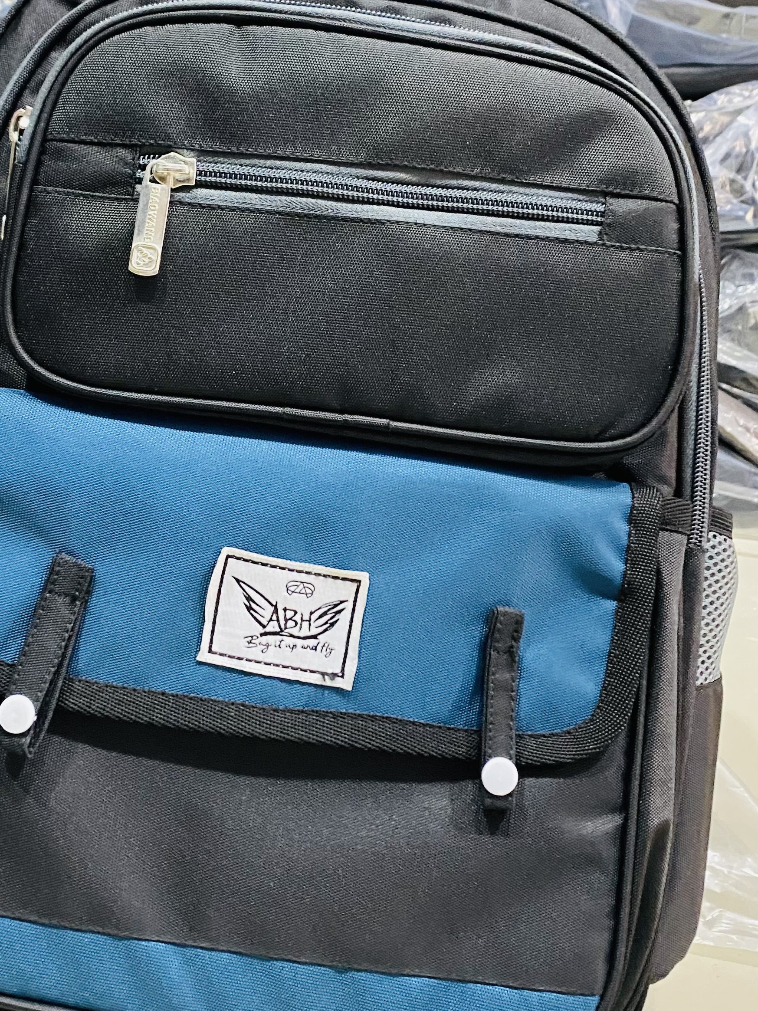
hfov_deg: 32.1
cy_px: 376
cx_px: 314
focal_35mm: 45
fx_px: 1314
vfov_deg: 41.8
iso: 640
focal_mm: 4.25
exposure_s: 1/30
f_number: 1.8
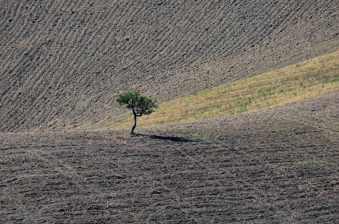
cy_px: 112
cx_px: 170
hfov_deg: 4.3
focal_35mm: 480
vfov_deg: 2.9
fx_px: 4511
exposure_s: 1/320
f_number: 8
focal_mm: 320
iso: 100
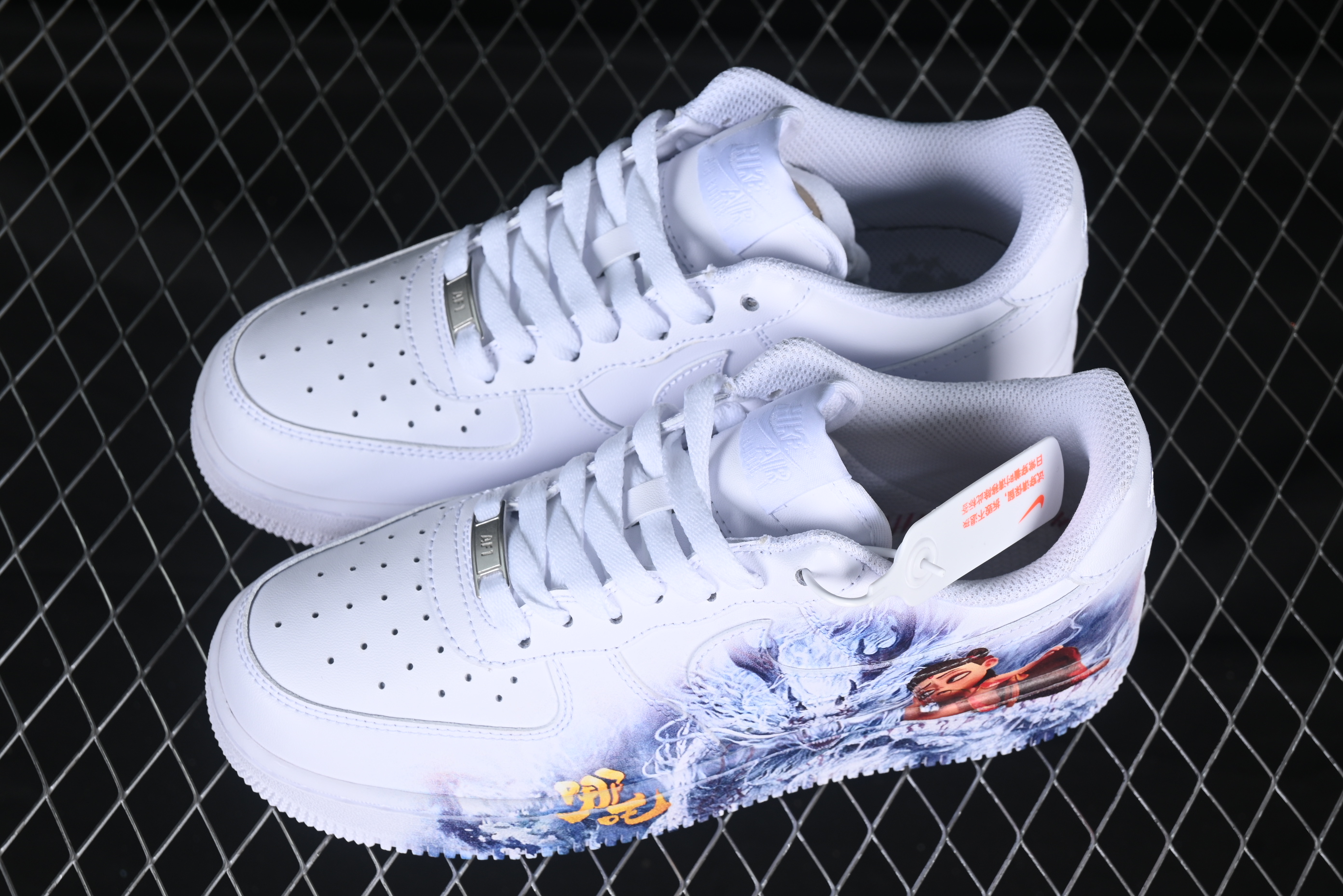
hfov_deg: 27.0
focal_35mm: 75
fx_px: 2798
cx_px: 672
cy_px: 448
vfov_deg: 18.2
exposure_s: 1/80
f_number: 7.1
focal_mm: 50
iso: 160
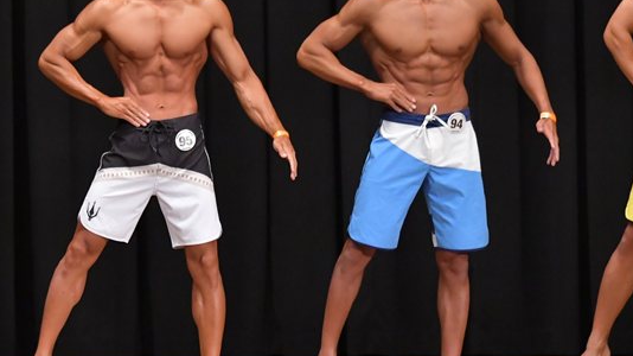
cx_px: 222
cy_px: 159
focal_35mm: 330
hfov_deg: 6.5
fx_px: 5537
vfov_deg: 3.7
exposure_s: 1/400
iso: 6400
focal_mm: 145
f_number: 5.6
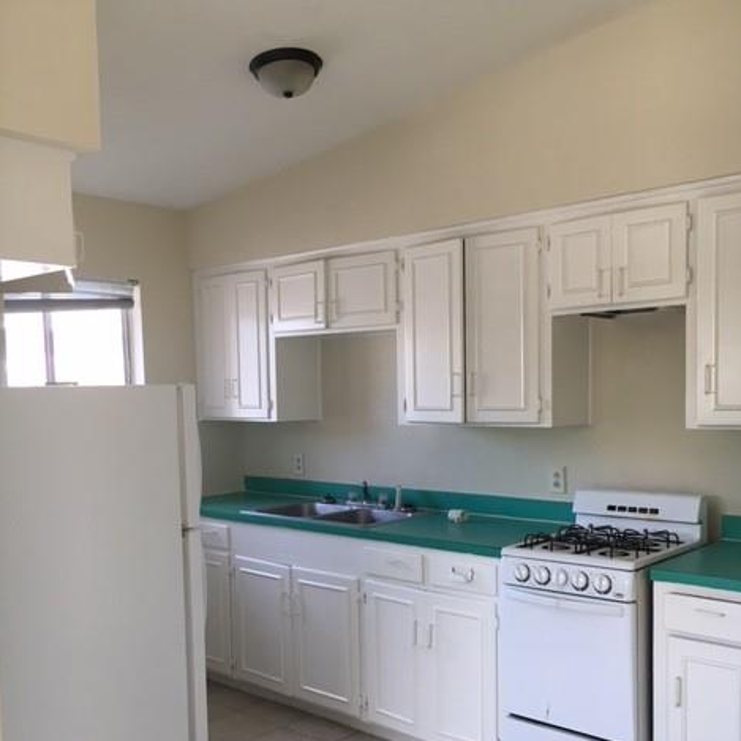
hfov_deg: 47.2
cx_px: 376
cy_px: 453
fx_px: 848
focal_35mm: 35
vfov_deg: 46.9
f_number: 2.2
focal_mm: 4.15
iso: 25
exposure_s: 1/40
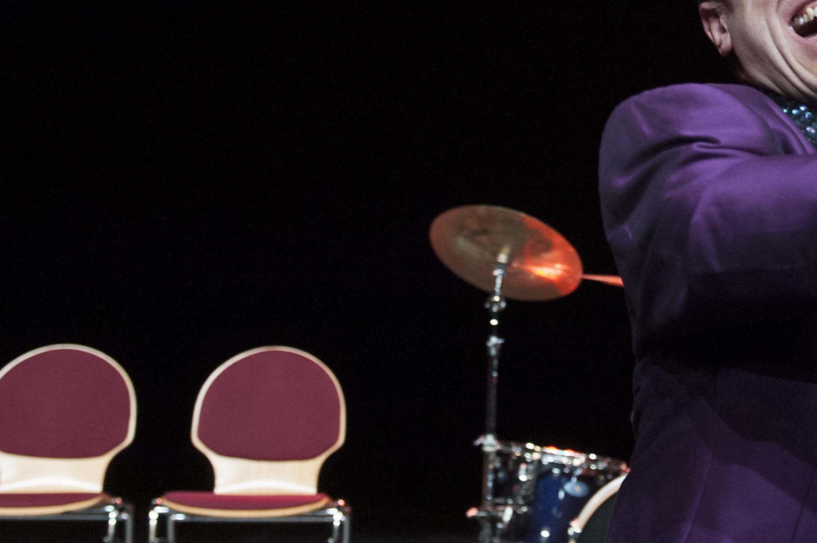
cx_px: 680
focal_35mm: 86
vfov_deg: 15.7
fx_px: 1950
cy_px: 84
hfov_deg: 23.2
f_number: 3.5
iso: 1600
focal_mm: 34
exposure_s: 1/200
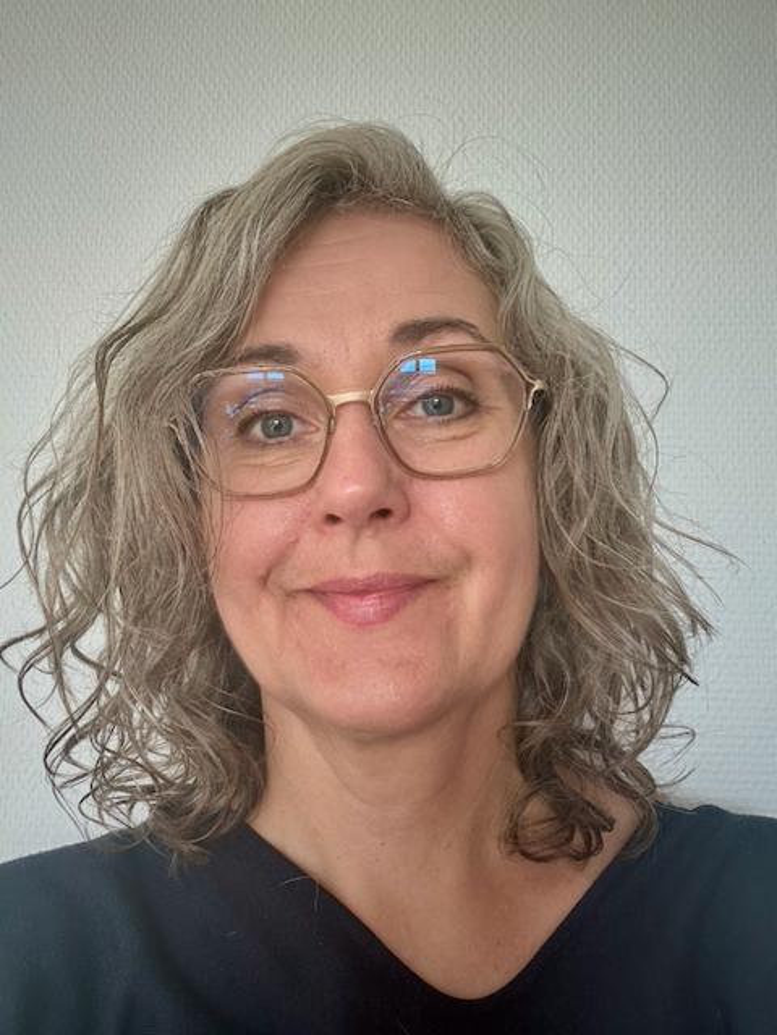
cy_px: 518
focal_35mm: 30
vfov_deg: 60.0
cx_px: 388
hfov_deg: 46.8
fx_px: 898
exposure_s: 1/85
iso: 80
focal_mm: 2.69
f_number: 1.9
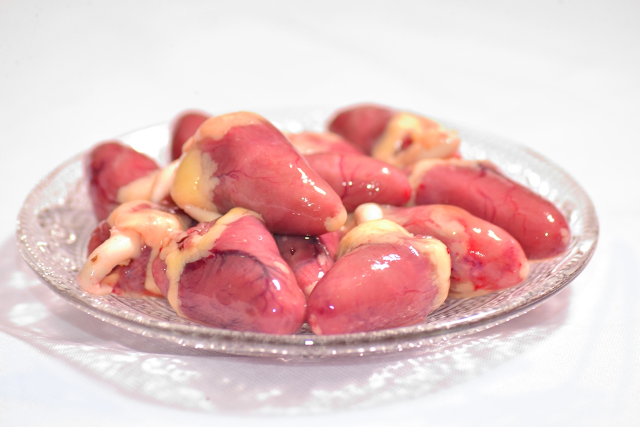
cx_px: 320
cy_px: 214
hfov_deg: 6.9
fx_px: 5336
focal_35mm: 300
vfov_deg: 4.6
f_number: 9
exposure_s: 1/80
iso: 640
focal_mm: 300
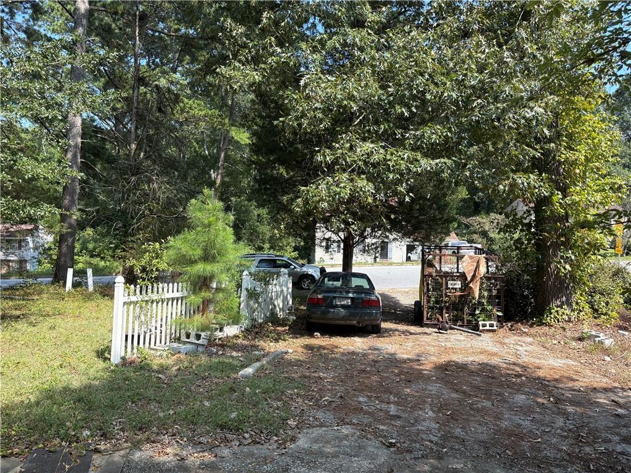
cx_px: 316
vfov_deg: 53.1
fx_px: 474
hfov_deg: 67.3
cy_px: 236
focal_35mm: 26
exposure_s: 1/1001
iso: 50
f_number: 1.6
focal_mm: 5.96
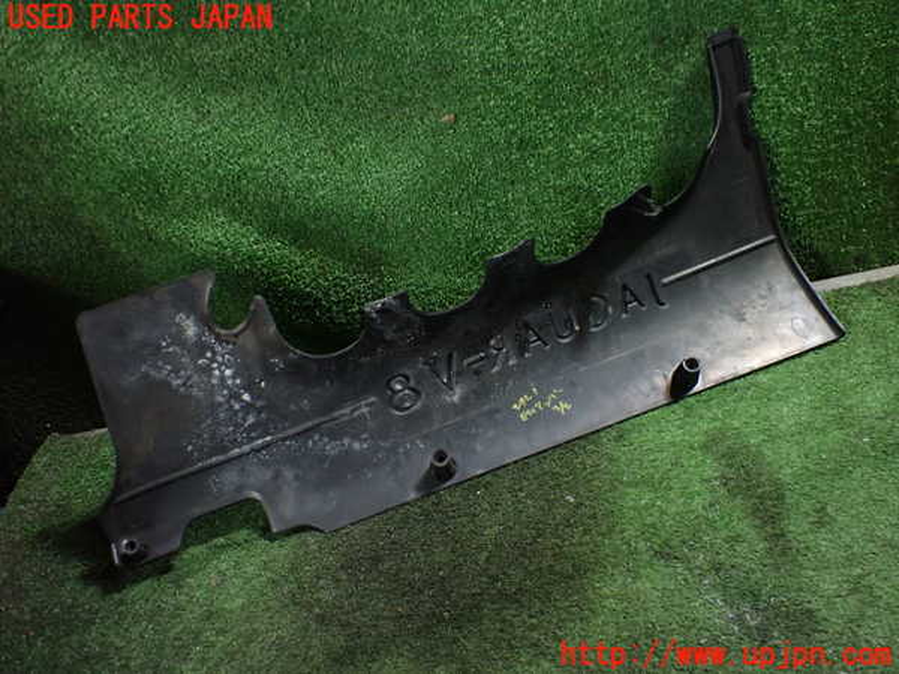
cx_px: 450
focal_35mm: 30
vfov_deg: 46.8
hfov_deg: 60.0
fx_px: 779
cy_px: 337
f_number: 2.3
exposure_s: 1/100
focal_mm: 5.4
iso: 800
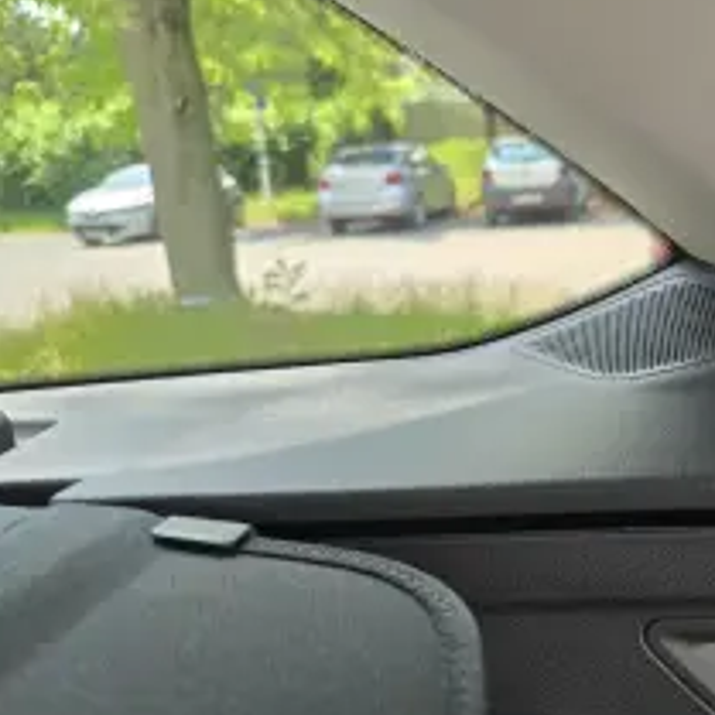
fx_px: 818
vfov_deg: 47.1
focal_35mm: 35
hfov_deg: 44.1
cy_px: 407
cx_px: 606
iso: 160
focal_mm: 6.3
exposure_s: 1/180
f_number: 1.7
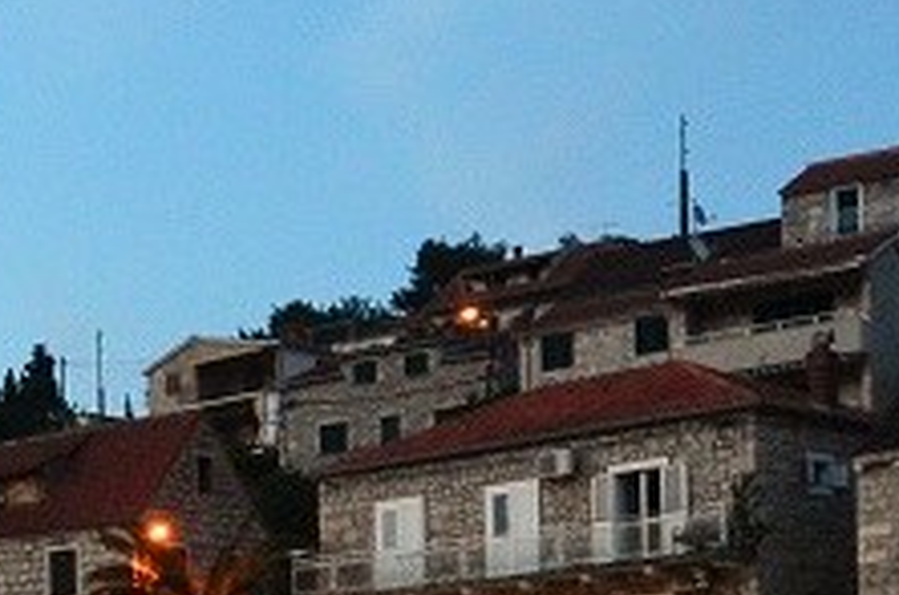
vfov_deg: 16.1
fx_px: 2018
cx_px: -111
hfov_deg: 23.4
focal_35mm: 81
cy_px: 731
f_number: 4
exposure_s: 1/30
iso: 1400
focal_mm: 12
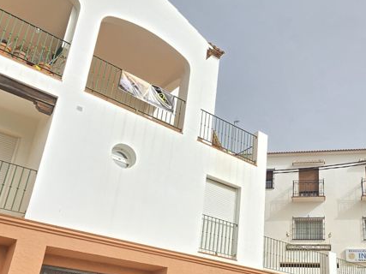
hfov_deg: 47.7
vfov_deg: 37.2
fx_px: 402
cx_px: 258
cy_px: 190
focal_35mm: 38
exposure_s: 1/560
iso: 12
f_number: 1.7
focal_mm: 6.3
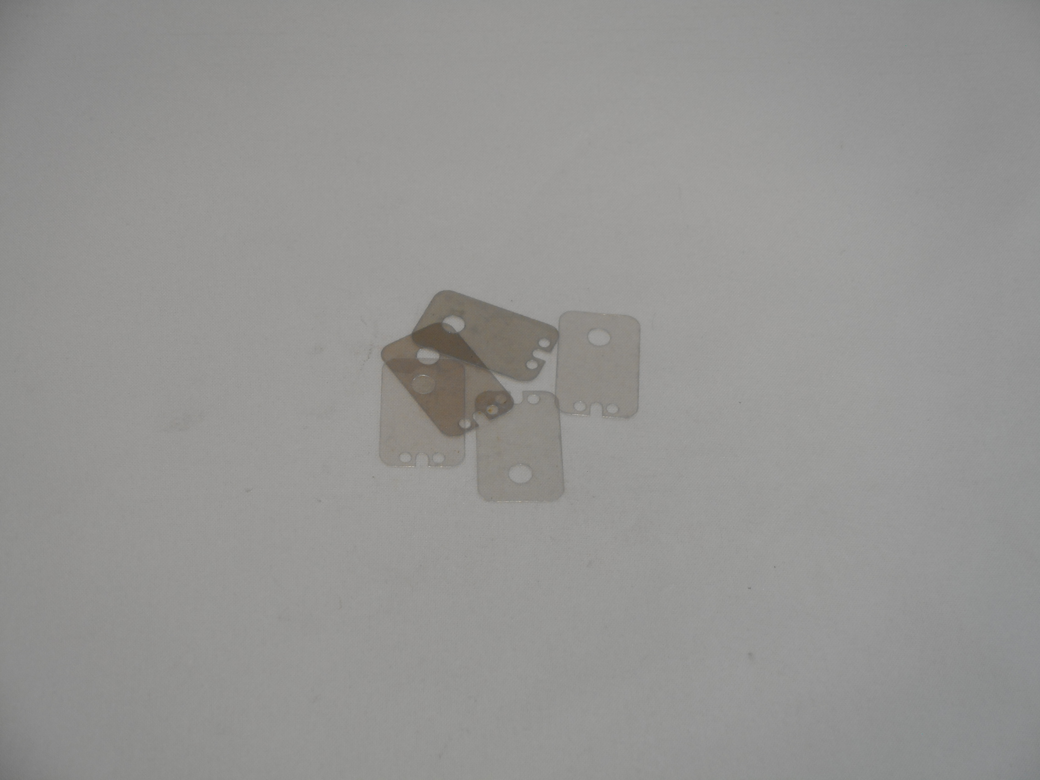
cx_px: 520
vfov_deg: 16.6
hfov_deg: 22.0
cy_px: 390
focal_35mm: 89
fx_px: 2674
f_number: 5.6
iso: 160
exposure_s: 1/60
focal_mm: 15.9
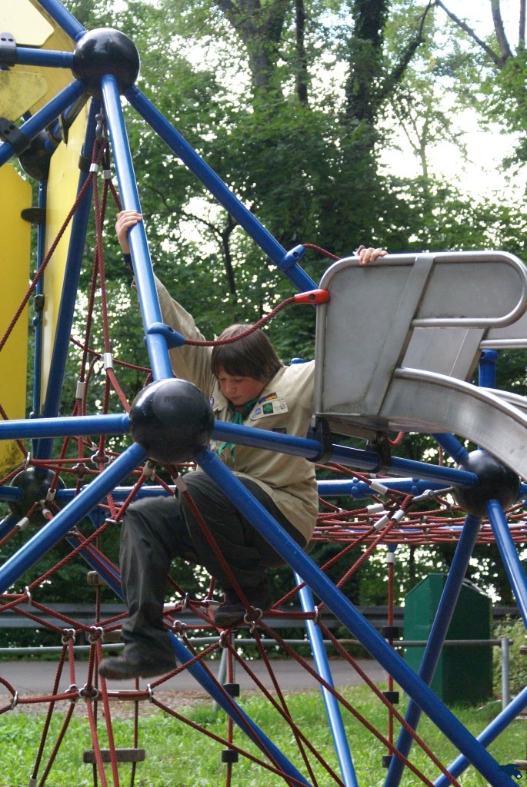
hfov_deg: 13.1
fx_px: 2300
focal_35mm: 105
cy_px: 394
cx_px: 264
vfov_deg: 19.4
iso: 800
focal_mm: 70
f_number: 5.6
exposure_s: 1/160
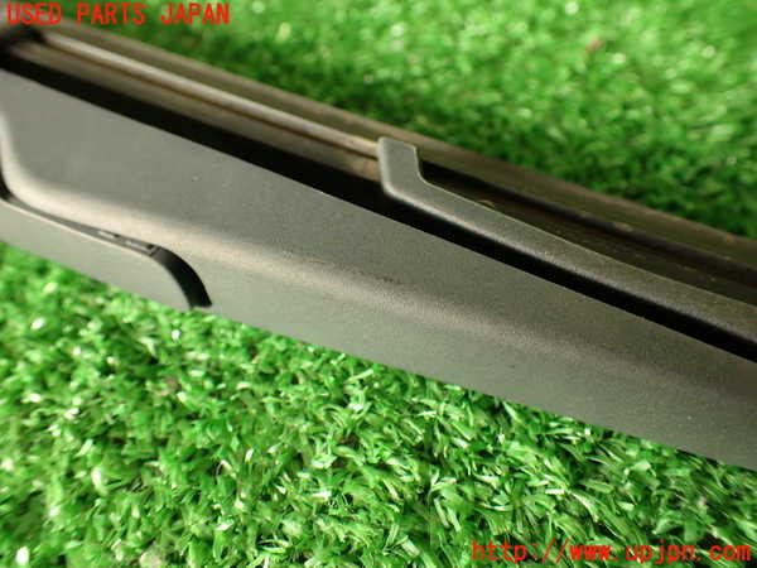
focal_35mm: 30
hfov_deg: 60.0
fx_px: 656
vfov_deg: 46.8
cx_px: 378
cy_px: 284
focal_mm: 5.4
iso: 125
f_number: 2.3
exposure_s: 1/60
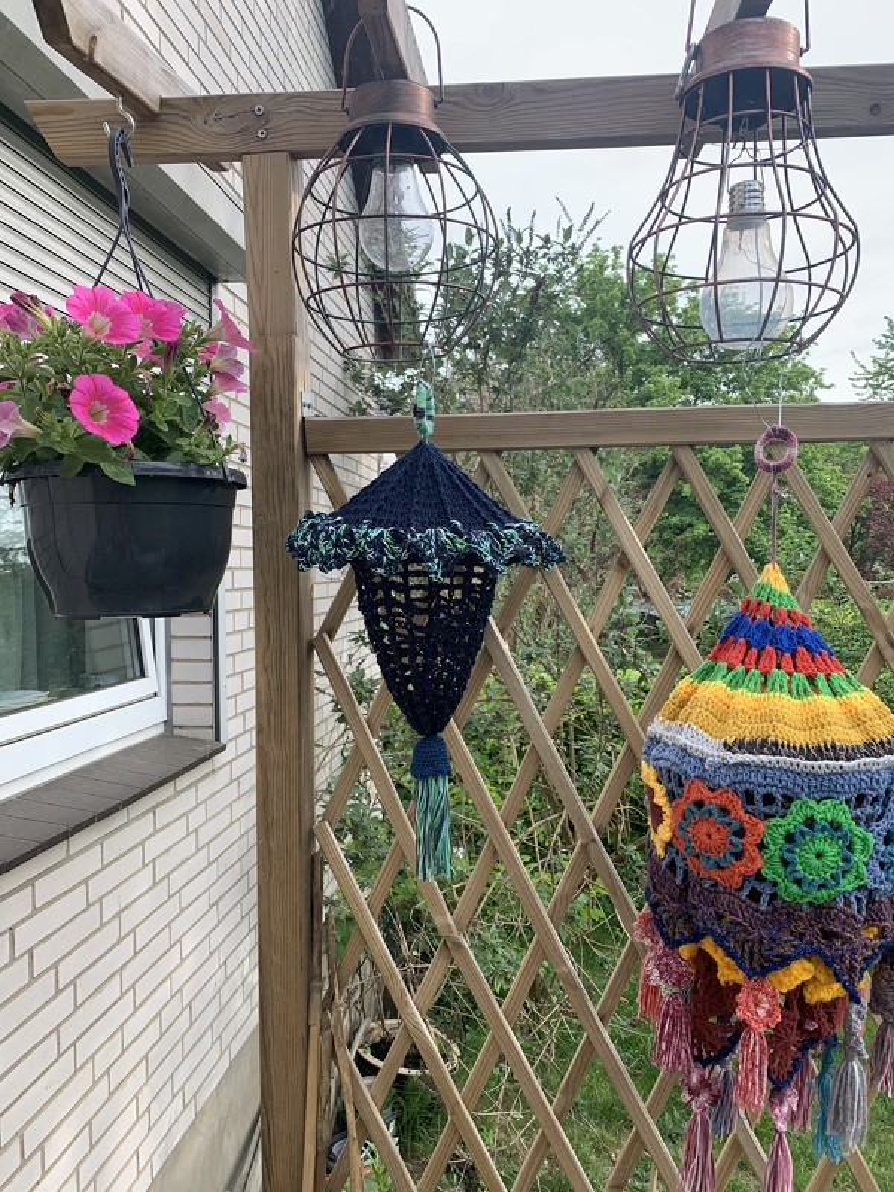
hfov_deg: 53.1
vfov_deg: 67.3
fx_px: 895
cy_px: 596
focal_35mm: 26
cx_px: 447
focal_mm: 4.25
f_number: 1.8
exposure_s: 1/382
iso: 25
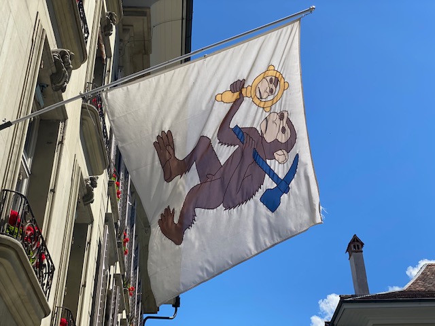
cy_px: 163
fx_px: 653
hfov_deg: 36.8
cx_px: 218
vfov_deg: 28.0
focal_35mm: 52
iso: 20
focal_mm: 6
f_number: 2
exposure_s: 1/1453
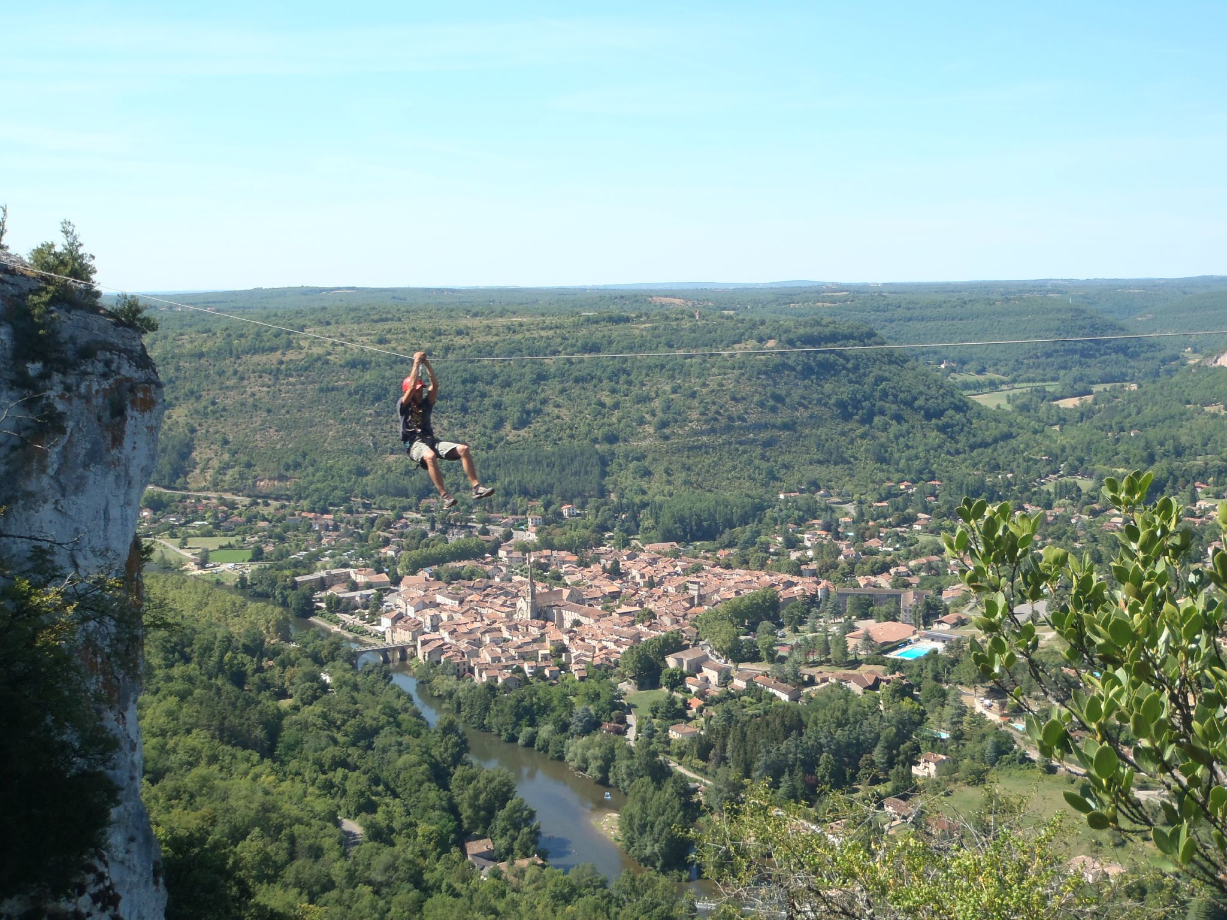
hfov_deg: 44.8
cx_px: 614
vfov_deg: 34.3
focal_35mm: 42
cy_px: 460
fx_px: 1489
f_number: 5
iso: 80
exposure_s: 1/200
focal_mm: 7.57
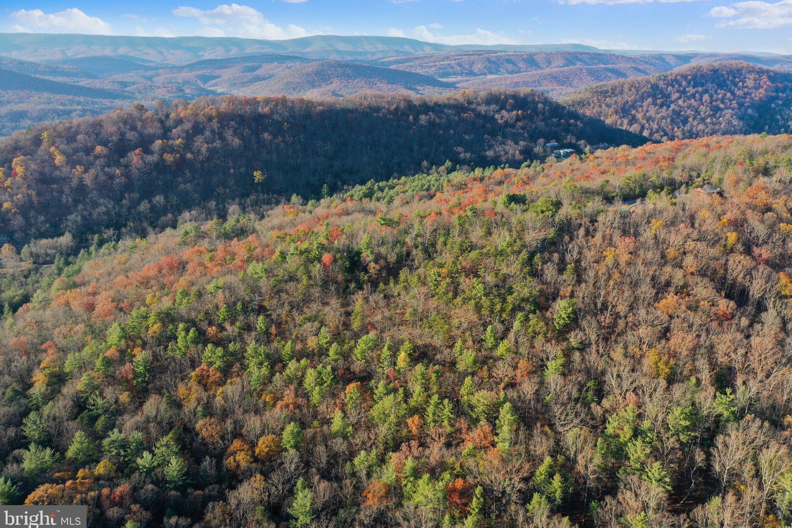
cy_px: 261
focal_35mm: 29
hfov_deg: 63.6
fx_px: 638
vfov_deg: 45.0
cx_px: 408
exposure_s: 1/240
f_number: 4.5
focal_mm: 10.26
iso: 100
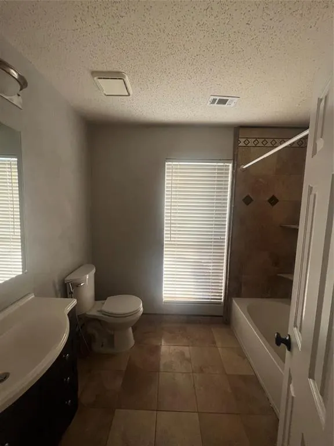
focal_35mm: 13
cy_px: 223
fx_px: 167
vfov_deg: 106.2
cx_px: 167
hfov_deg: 89.9
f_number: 1.8
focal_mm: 1.57
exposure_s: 1/120
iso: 80
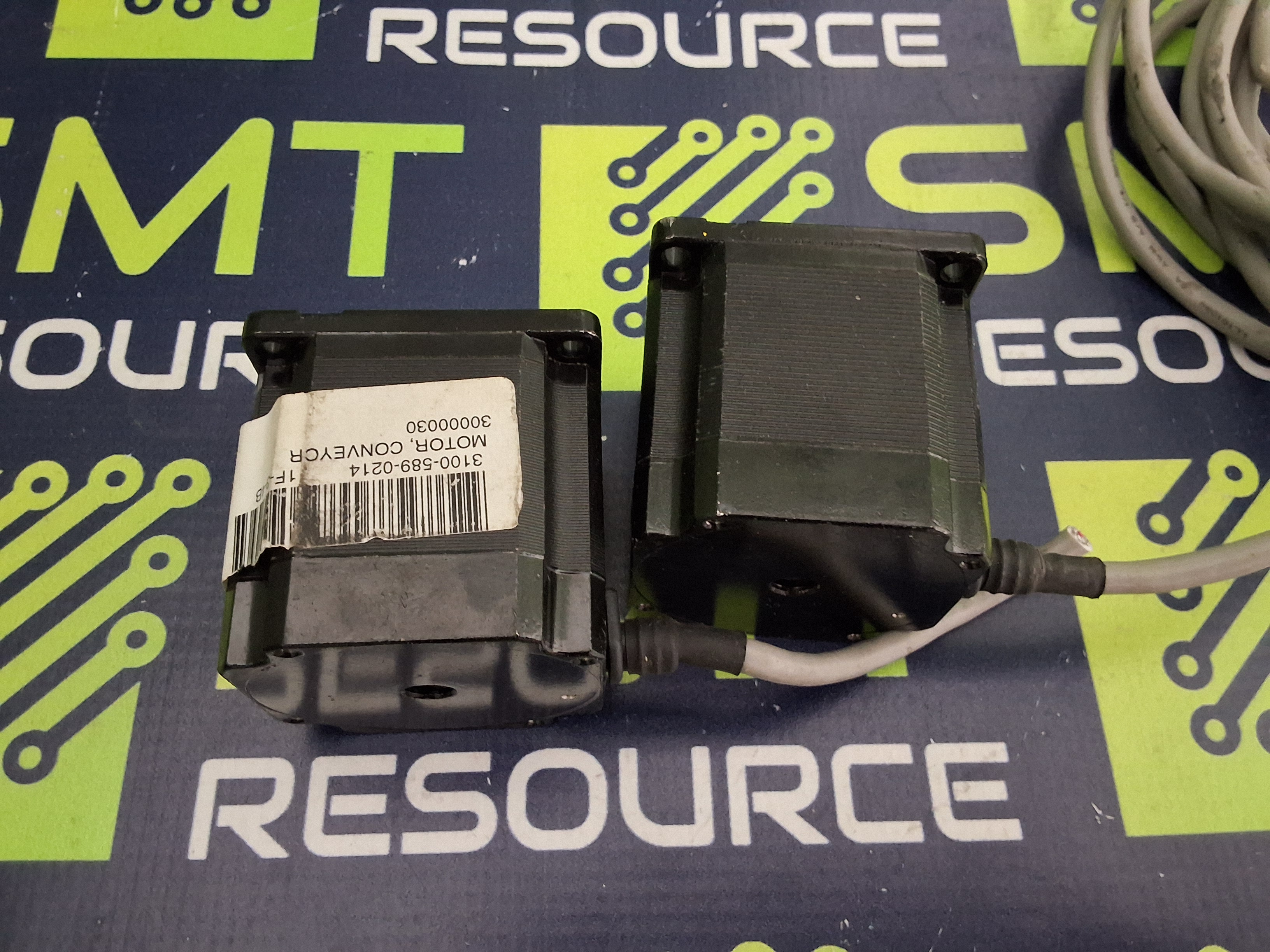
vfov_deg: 49.7
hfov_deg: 63.4
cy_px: 476
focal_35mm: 28
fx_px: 1027
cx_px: 635
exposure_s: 1/20
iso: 500
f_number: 1.9
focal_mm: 2.91
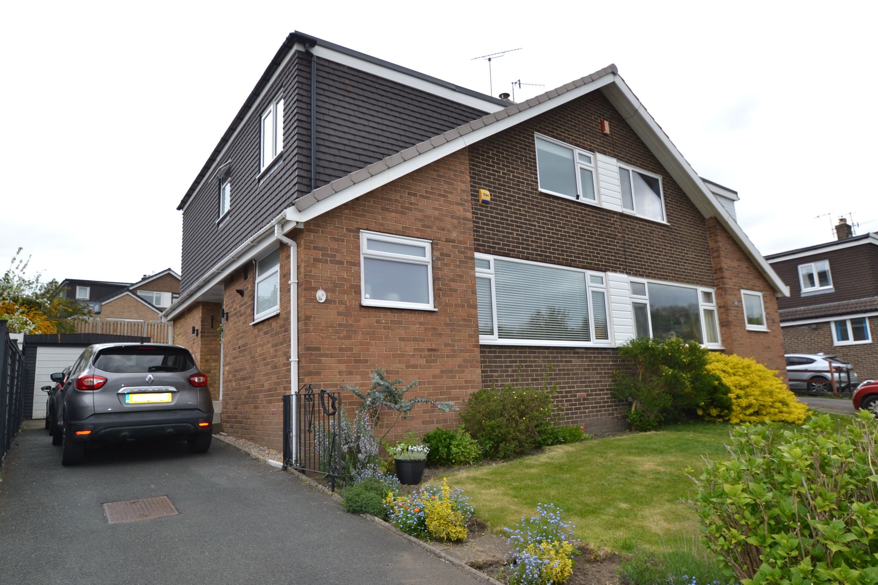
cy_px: 292
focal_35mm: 21
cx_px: 439
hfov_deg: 81.2
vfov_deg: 59.5
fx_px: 512
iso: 160
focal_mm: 14
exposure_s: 1/125
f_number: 4
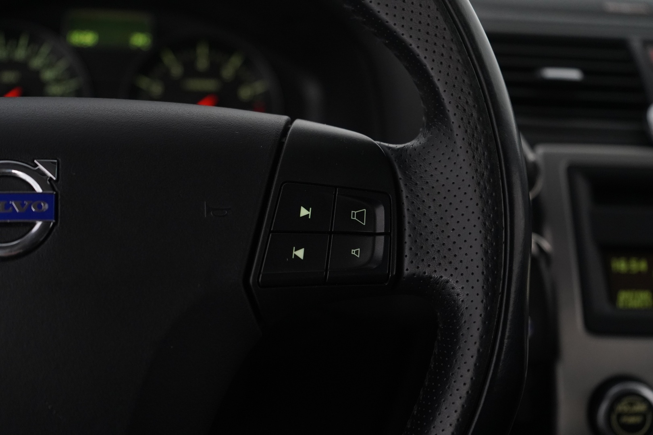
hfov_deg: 39.6
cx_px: 326
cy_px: 218
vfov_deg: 27.0
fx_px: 907
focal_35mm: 50
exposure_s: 1/60
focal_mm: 50
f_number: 4.5
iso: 4000
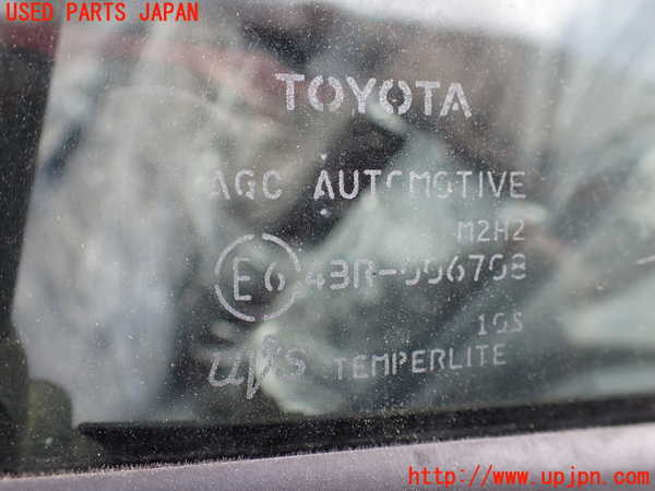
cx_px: 328
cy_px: 246
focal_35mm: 32
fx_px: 606
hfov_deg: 56.8
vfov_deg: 44.2
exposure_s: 1/160
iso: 100
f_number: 2.4
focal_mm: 5.79
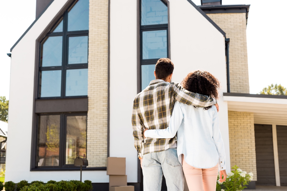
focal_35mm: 50
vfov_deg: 27.0
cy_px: 96
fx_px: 399
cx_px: 144
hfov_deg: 39.6
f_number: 5
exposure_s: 1/400
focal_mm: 50
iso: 160
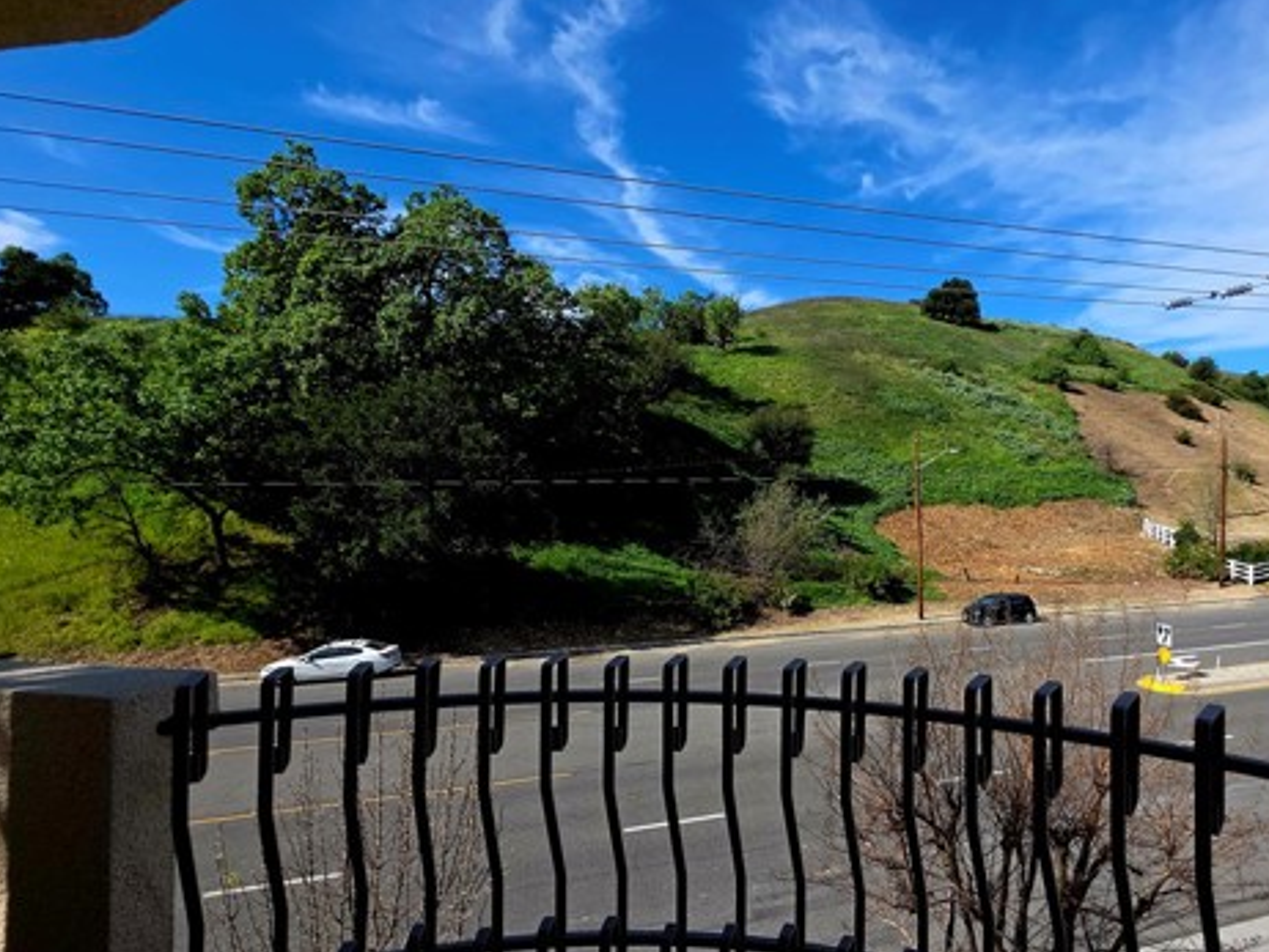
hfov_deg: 85.4
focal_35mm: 18
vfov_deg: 71.5
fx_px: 660
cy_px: 516
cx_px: 819
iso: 20
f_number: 1.9
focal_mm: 2.2
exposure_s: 1/1000
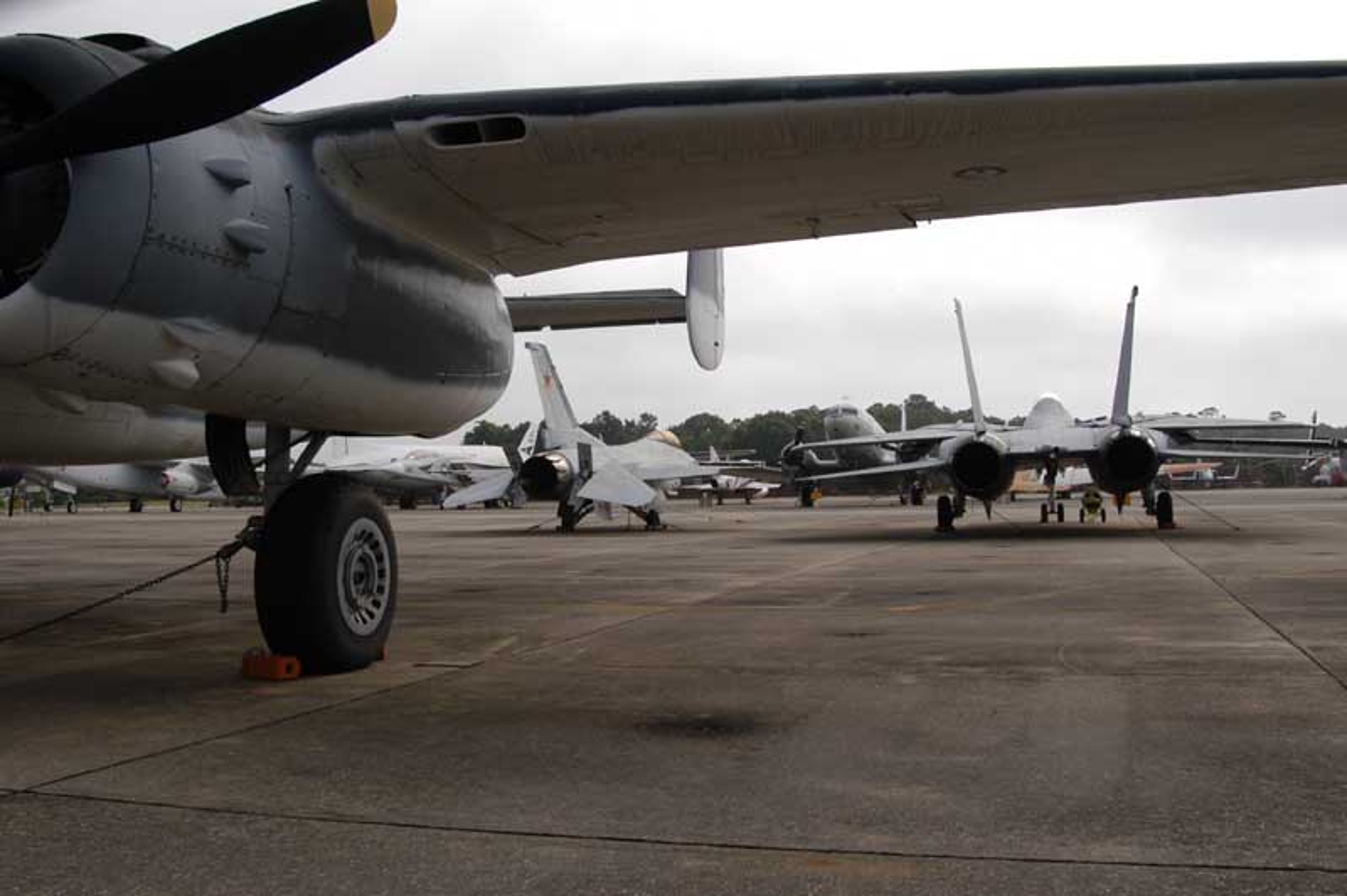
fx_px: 1346
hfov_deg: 53.2
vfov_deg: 36.8
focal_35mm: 36
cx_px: 674
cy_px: 448
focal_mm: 24
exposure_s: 1/350
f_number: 10
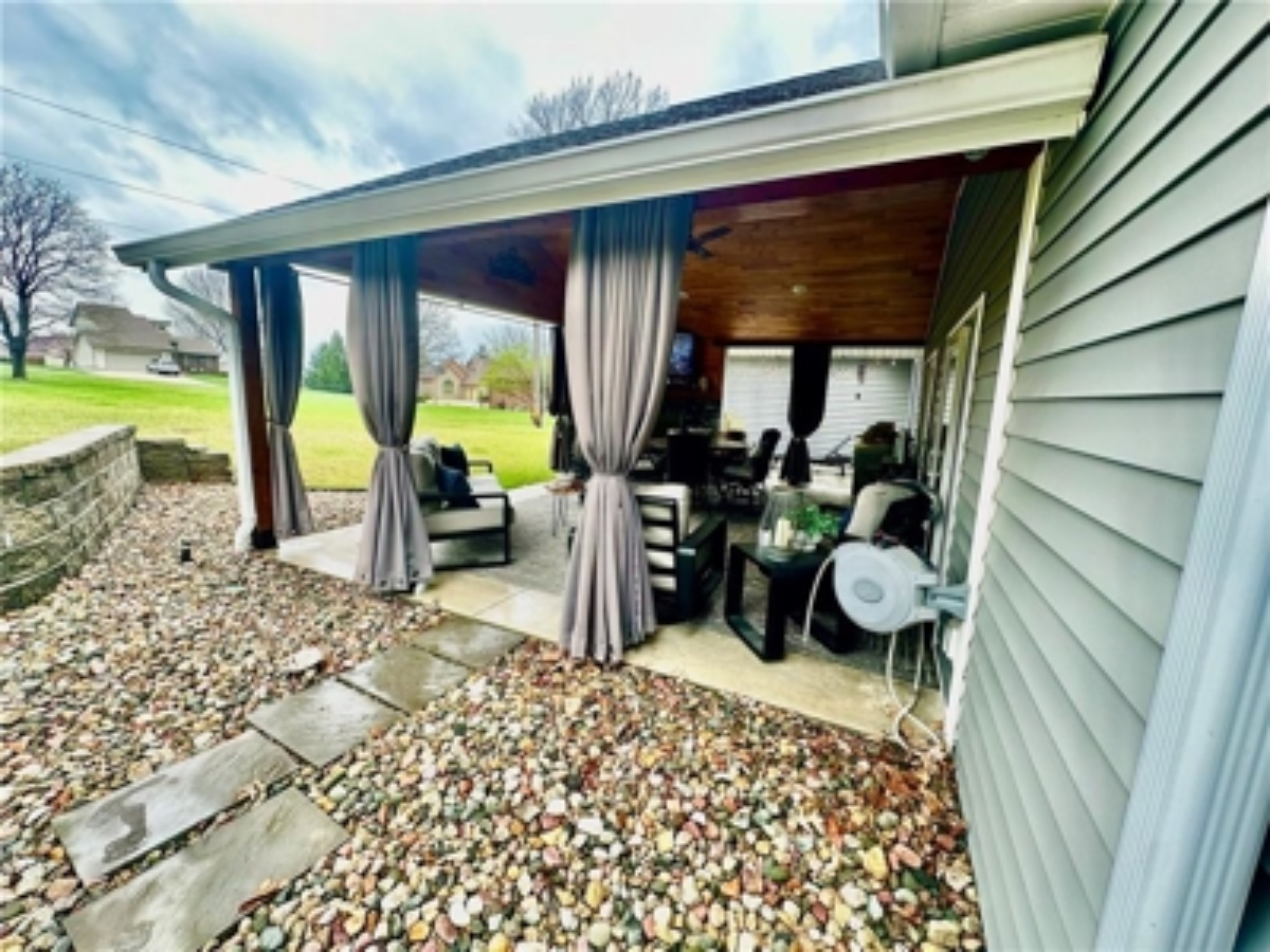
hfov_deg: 102.1
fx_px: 514
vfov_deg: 85.7
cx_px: 635
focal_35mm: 14
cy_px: 476
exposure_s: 1/167
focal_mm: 2.22
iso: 40
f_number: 2.2
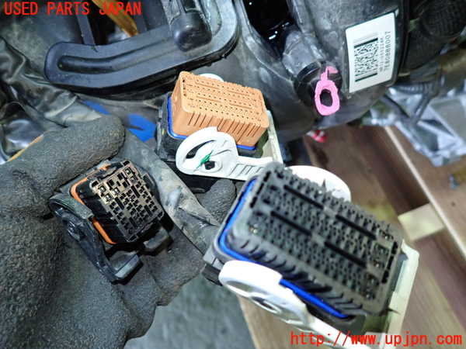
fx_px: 337
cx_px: 233
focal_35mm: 25
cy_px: 174
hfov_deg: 69.4
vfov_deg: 54.9
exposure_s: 1/30
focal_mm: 4.5
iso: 320
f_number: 2
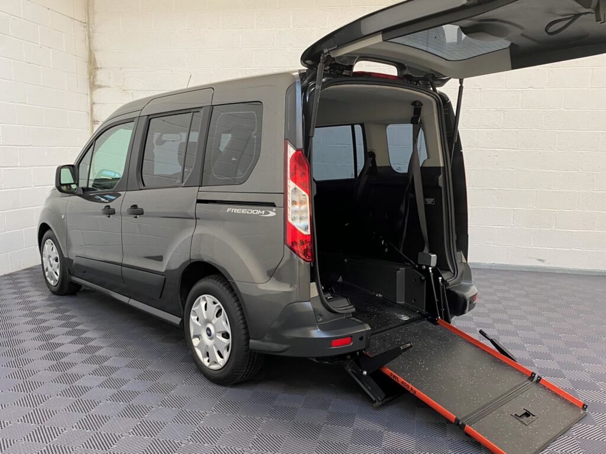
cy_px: 227
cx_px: 303
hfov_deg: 67.3
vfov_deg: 53.1
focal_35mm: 26
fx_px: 455
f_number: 1.8
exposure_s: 1/50
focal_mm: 4.25
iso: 80
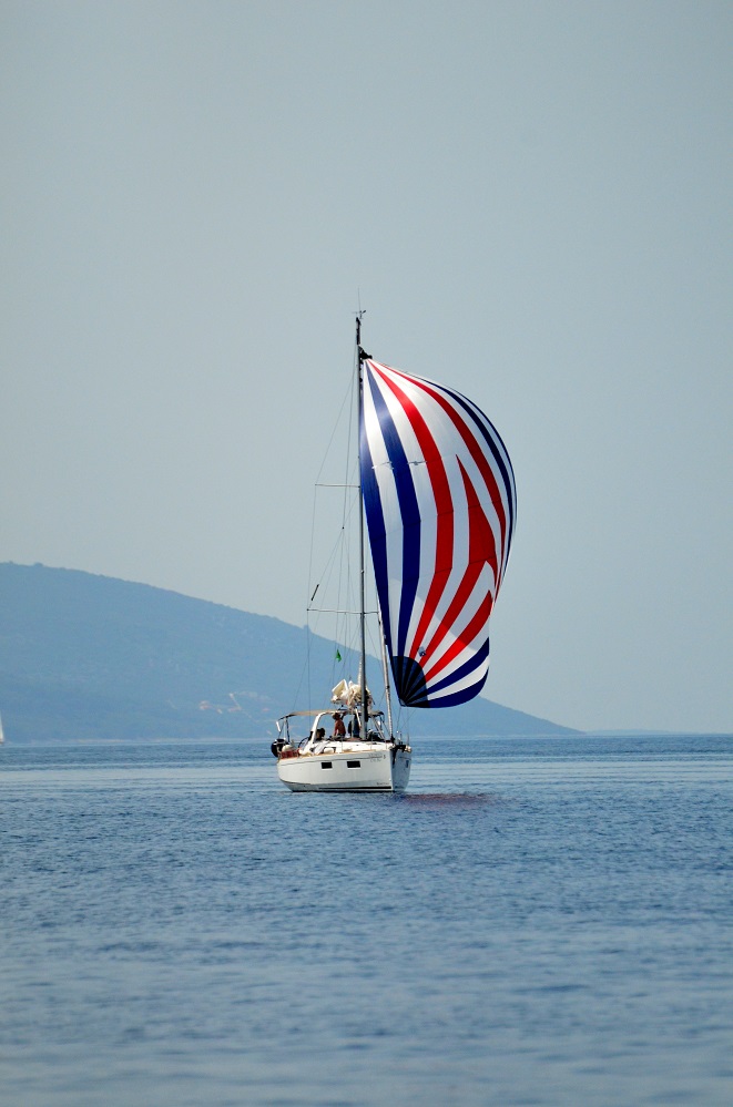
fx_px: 13815
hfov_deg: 3.0
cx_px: 366
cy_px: 554
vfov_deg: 4.6
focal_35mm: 450
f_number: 5.6
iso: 1250
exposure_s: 1/8000
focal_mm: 300
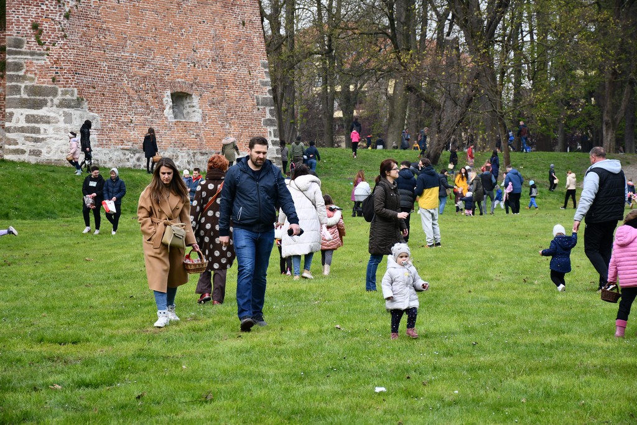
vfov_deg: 11.4
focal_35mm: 120
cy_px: 212
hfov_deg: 17.1
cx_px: 318
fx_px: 2123
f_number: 5.6
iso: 220
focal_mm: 80
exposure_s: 1/500
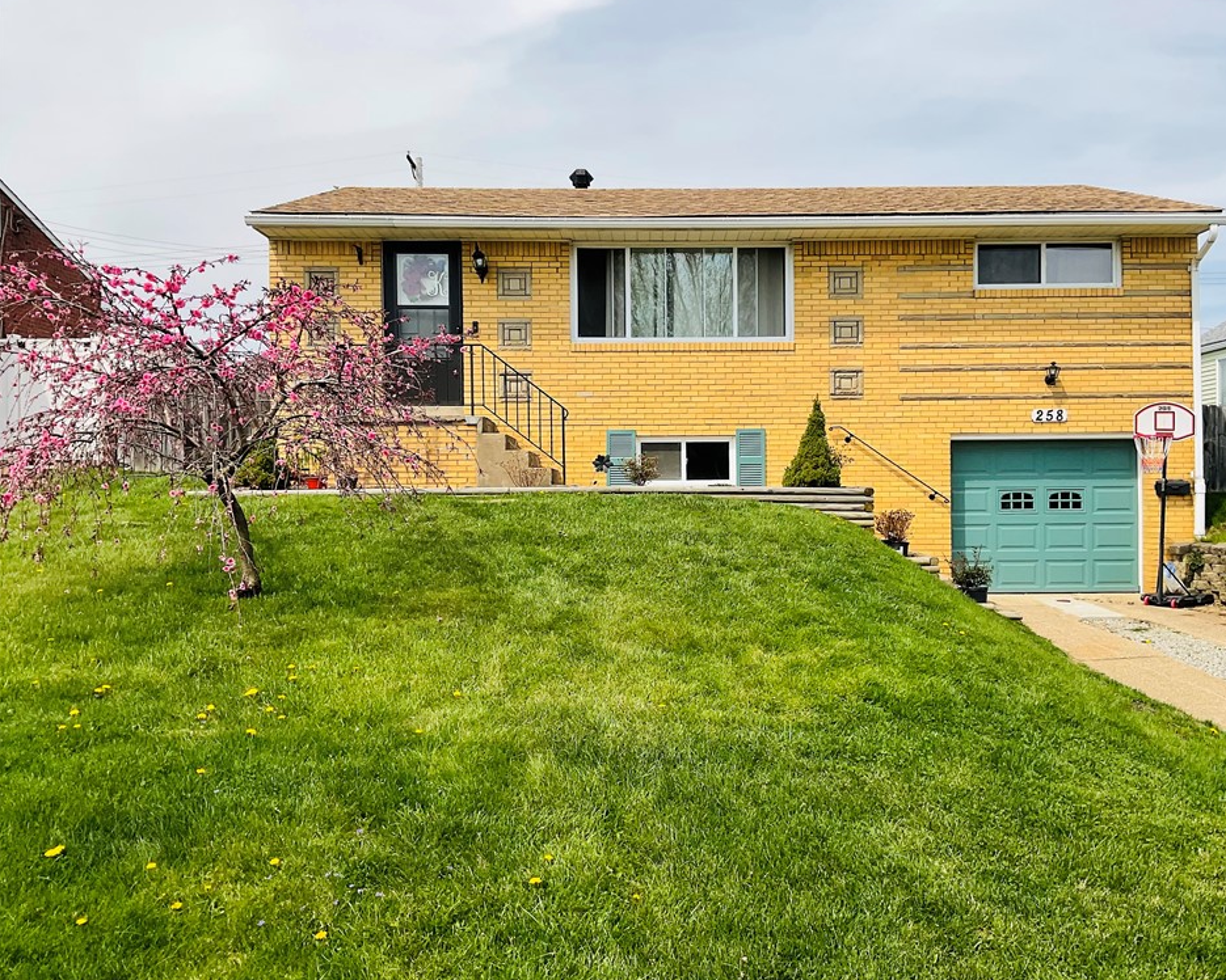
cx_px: 669
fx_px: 1125
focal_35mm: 31
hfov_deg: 57.1
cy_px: 489
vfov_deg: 47.1
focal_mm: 3
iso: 20
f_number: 1.8
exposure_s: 1/1984
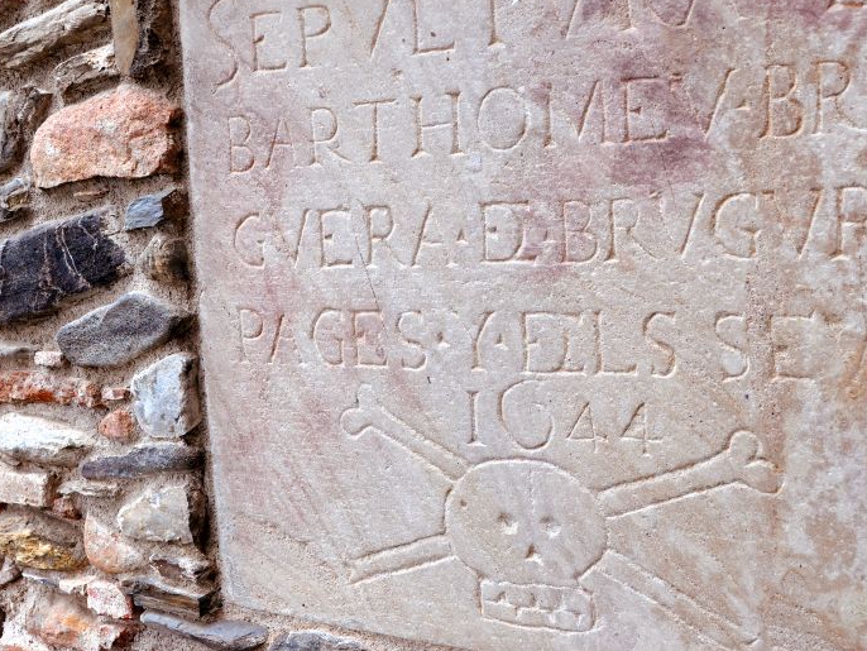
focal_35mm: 43
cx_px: 574
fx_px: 1077
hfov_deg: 43.3
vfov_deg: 33.6
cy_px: 296
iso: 500
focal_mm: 20
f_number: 6.3
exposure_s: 1/160
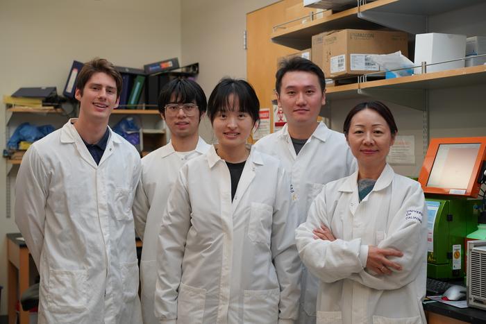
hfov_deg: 36.2
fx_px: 743
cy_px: 162
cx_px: 243
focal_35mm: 55
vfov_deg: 24.6
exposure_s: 1/160
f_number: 4
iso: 1000
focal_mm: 55
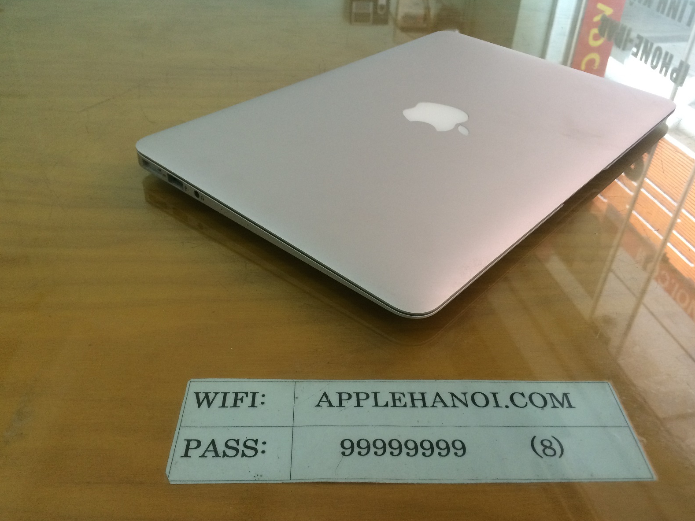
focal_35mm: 30
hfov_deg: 60.0
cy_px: 267
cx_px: 344
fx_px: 602
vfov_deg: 46.8
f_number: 2.2
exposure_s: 1/33
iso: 80
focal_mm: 4.15
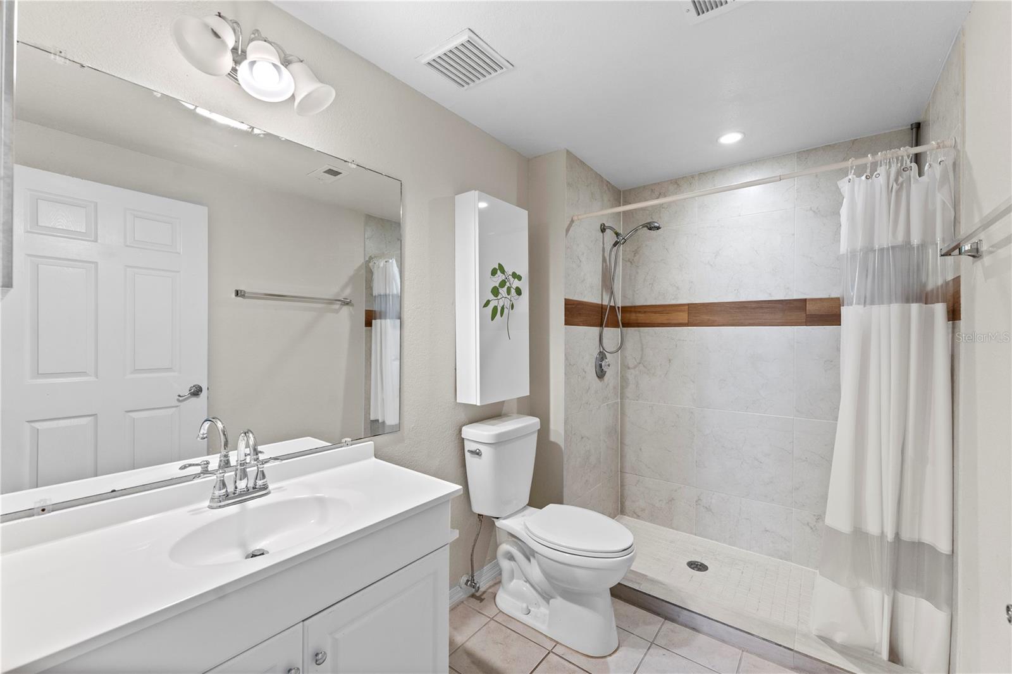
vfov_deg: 81.2
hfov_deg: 104.3
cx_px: 506
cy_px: 337
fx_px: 393
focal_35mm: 14
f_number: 7.1
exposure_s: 1/15
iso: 400
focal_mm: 14
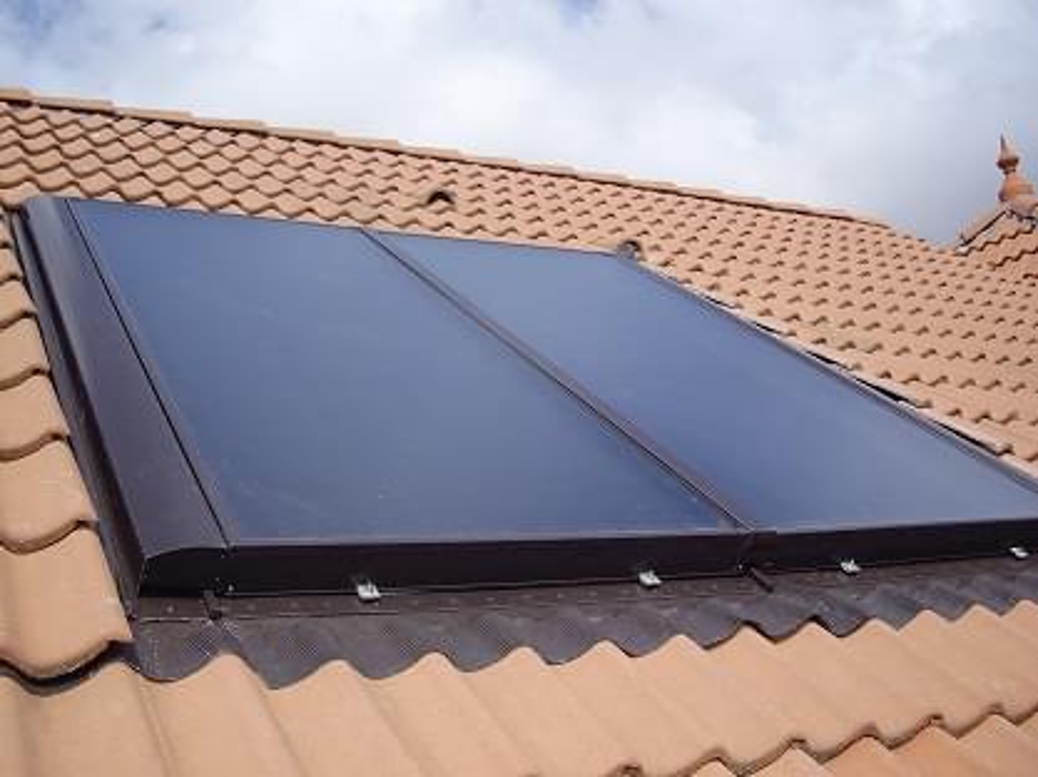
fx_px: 1138
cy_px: 388
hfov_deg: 49.0
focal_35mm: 38
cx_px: 519
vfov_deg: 37.7
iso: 100
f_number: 5.6
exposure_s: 1/640
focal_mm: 7.9
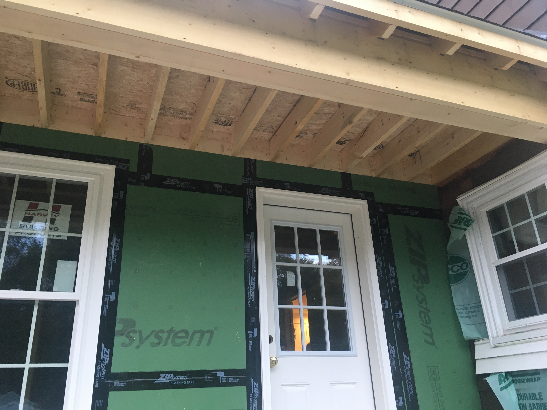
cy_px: 205
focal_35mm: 29
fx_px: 458
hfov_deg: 61.7
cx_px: 274
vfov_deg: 48.2
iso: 64
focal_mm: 4.15
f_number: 2.2
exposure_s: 1/30
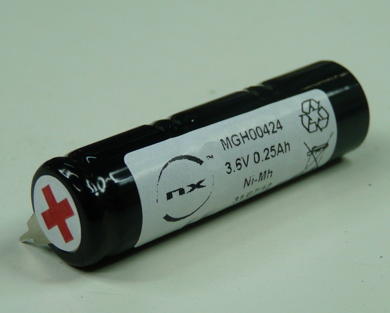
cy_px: 157
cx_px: 190
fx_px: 1155
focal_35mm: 100
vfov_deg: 15.4
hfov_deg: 19.2
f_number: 3.2
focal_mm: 9.5
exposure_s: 1/80
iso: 100
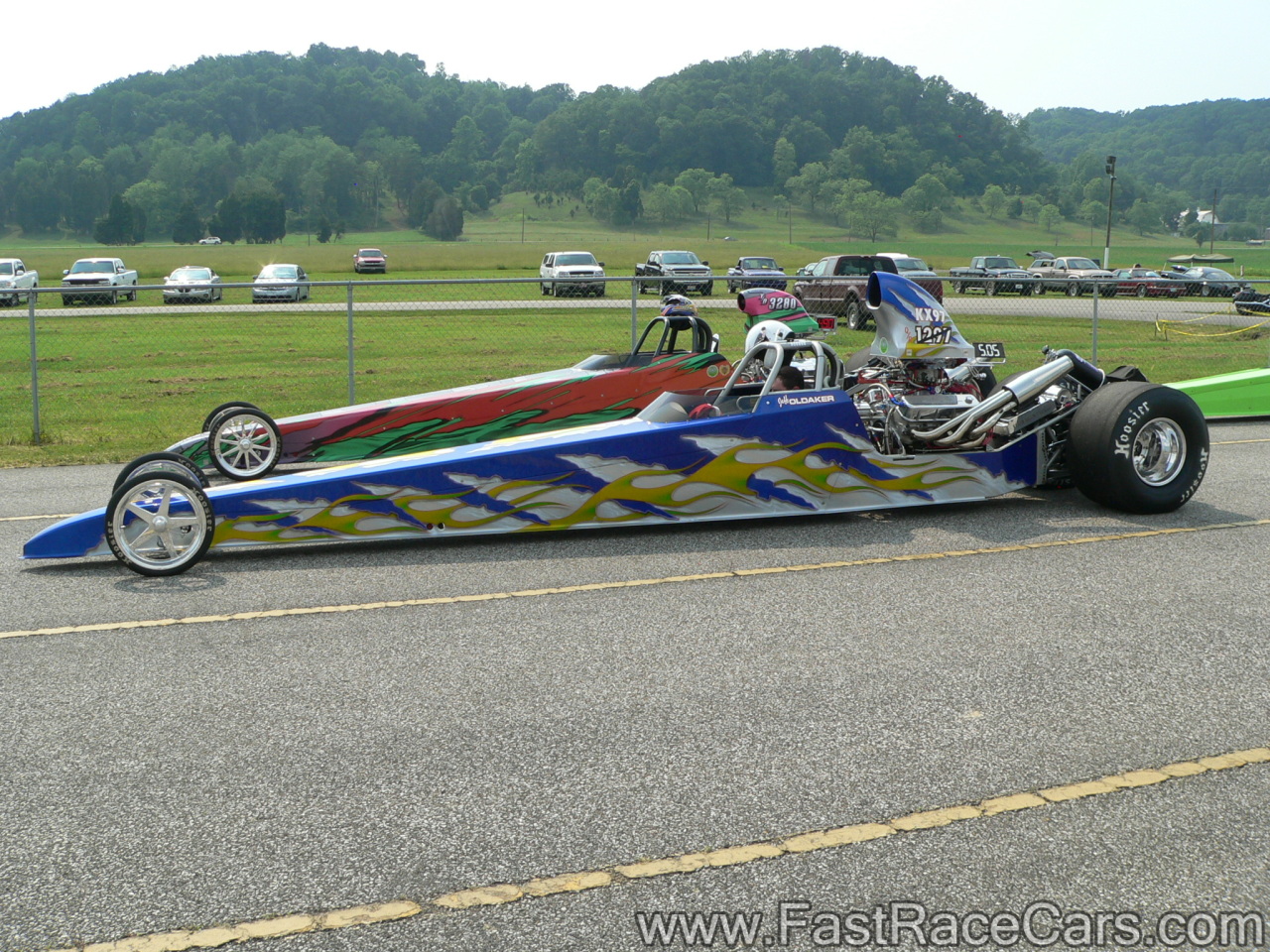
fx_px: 1321
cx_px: 635
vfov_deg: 39.7
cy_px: 476
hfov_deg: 51.4
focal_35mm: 36
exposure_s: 1/500
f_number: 4.6
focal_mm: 6
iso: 80
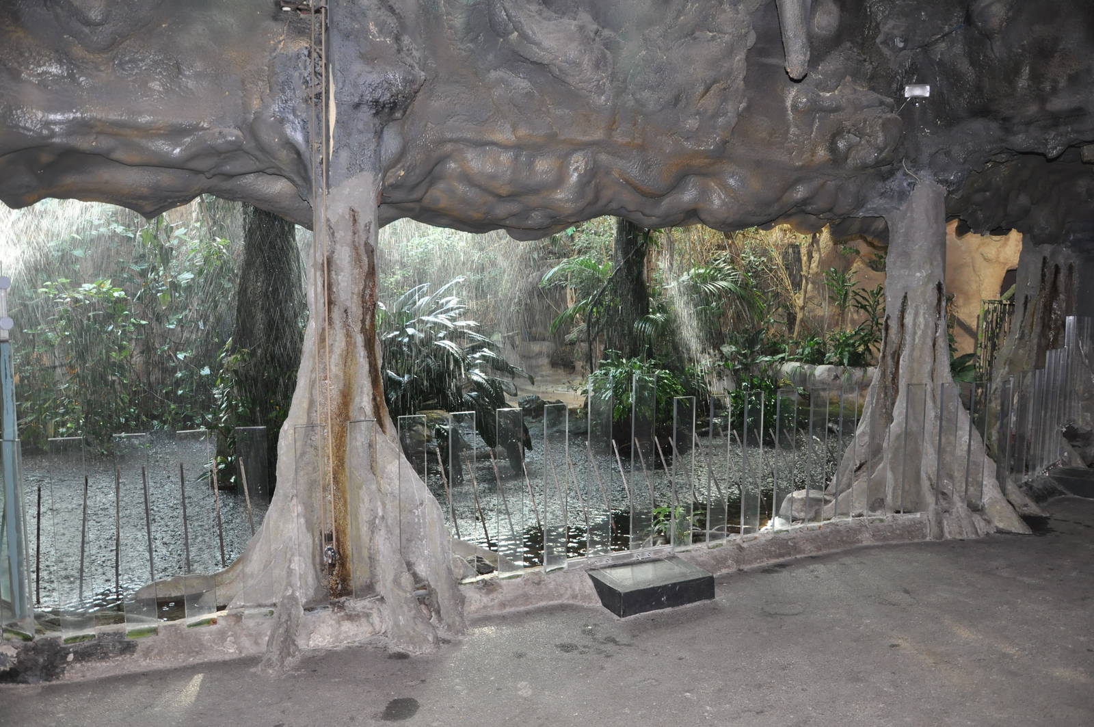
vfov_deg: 47.8
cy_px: 364
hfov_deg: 67.4
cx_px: 547
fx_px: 820
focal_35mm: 27
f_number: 4
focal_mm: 18
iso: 800
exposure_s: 1/60
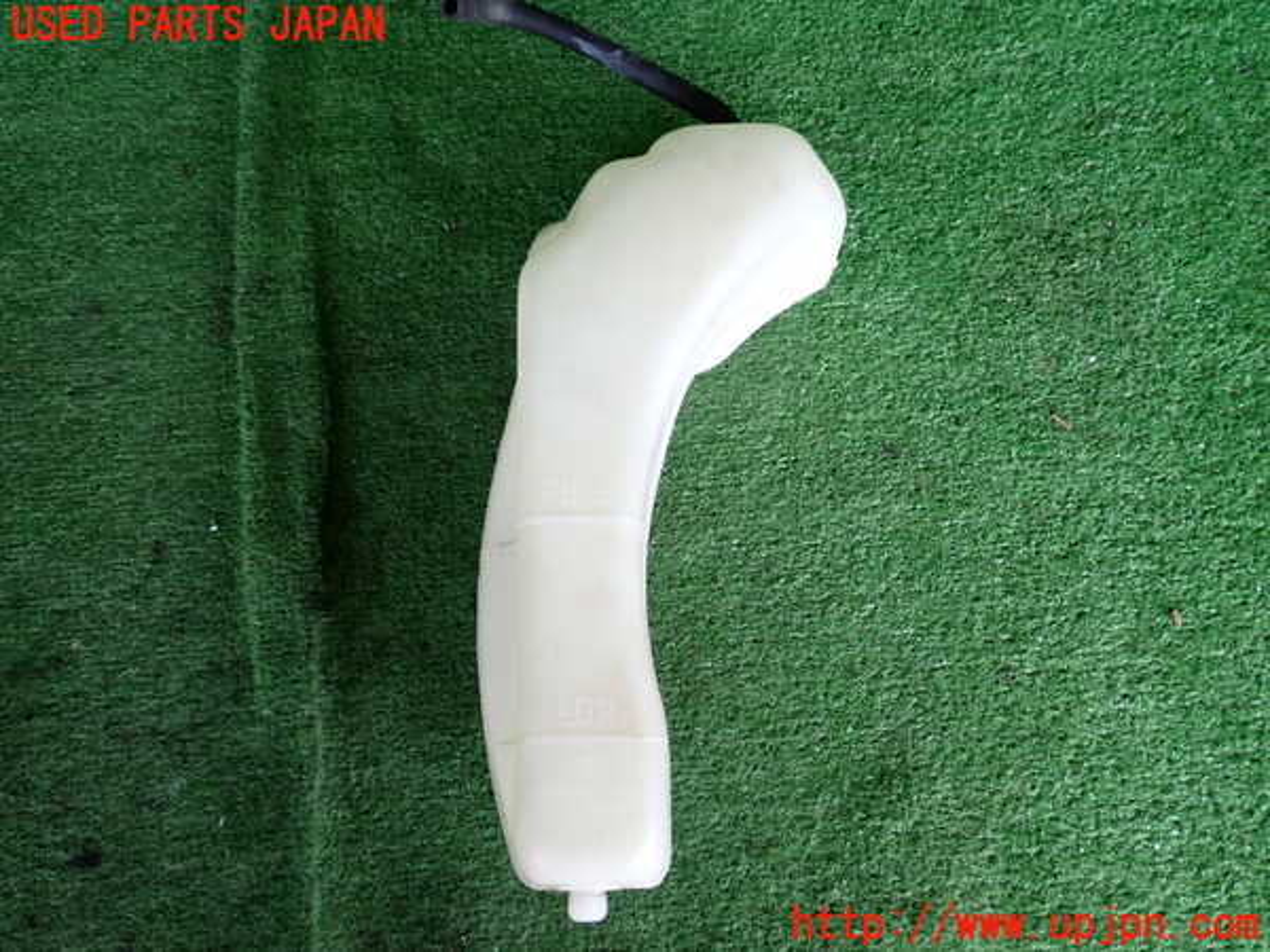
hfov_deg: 60.0
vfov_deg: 46.8
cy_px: 476
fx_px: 1101
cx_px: 635
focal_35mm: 30
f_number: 2.3
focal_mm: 5.4
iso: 200
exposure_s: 1/100
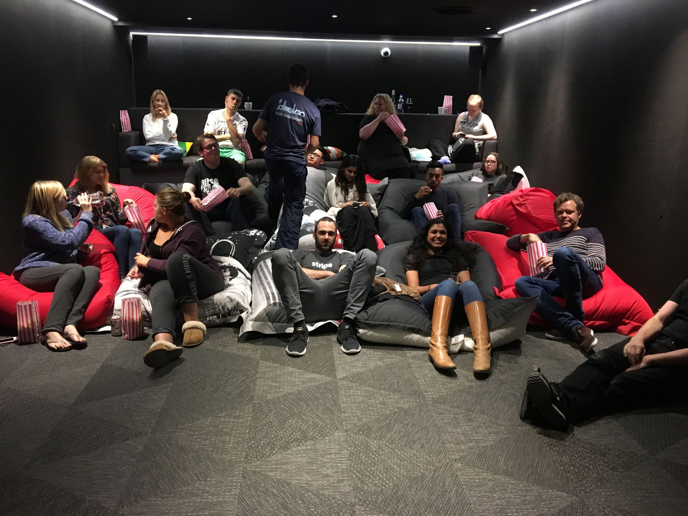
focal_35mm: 29
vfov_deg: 48.2
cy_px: 258
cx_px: 344
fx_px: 576
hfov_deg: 61.7
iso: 250
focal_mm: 4.15
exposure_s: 1/17
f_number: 2.2
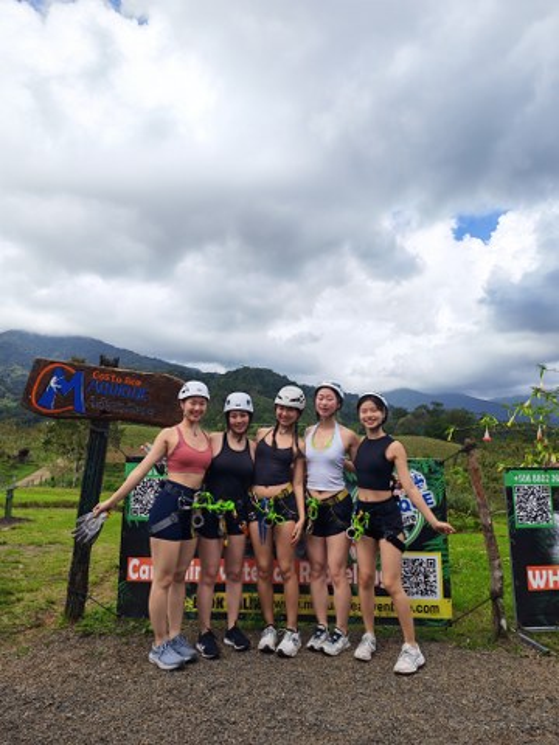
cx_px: 280
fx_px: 517
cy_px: 372
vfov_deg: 71.6
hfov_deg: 56.8
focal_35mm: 24
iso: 50
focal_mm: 6.12
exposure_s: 1/1200
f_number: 1.9
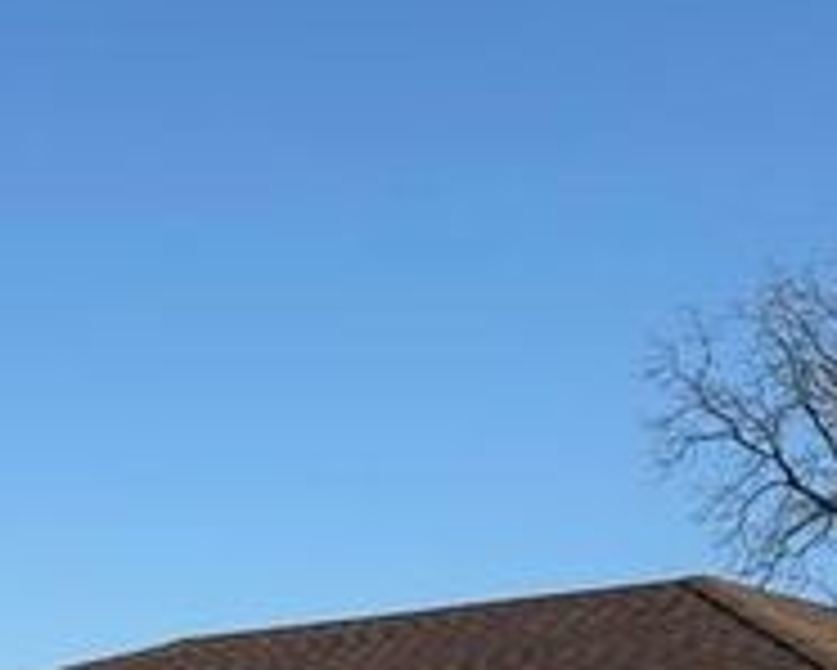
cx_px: 387
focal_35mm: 126
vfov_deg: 12.1
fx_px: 3123
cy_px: 722
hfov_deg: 15.3
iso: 64
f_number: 1.78
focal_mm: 6.76
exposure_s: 1/3891
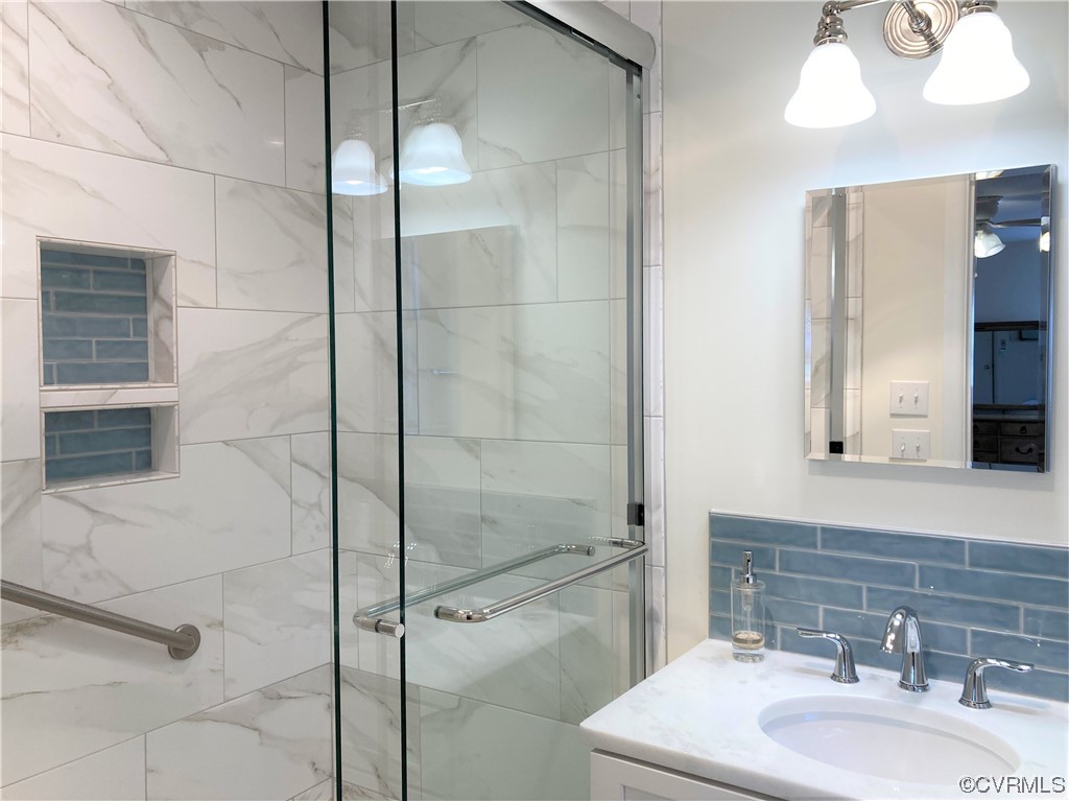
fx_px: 864
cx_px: 534
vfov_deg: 49.7
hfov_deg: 63.5
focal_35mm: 28
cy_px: 400
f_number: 1.8
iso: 32
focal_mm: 3.99
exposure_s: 1/120
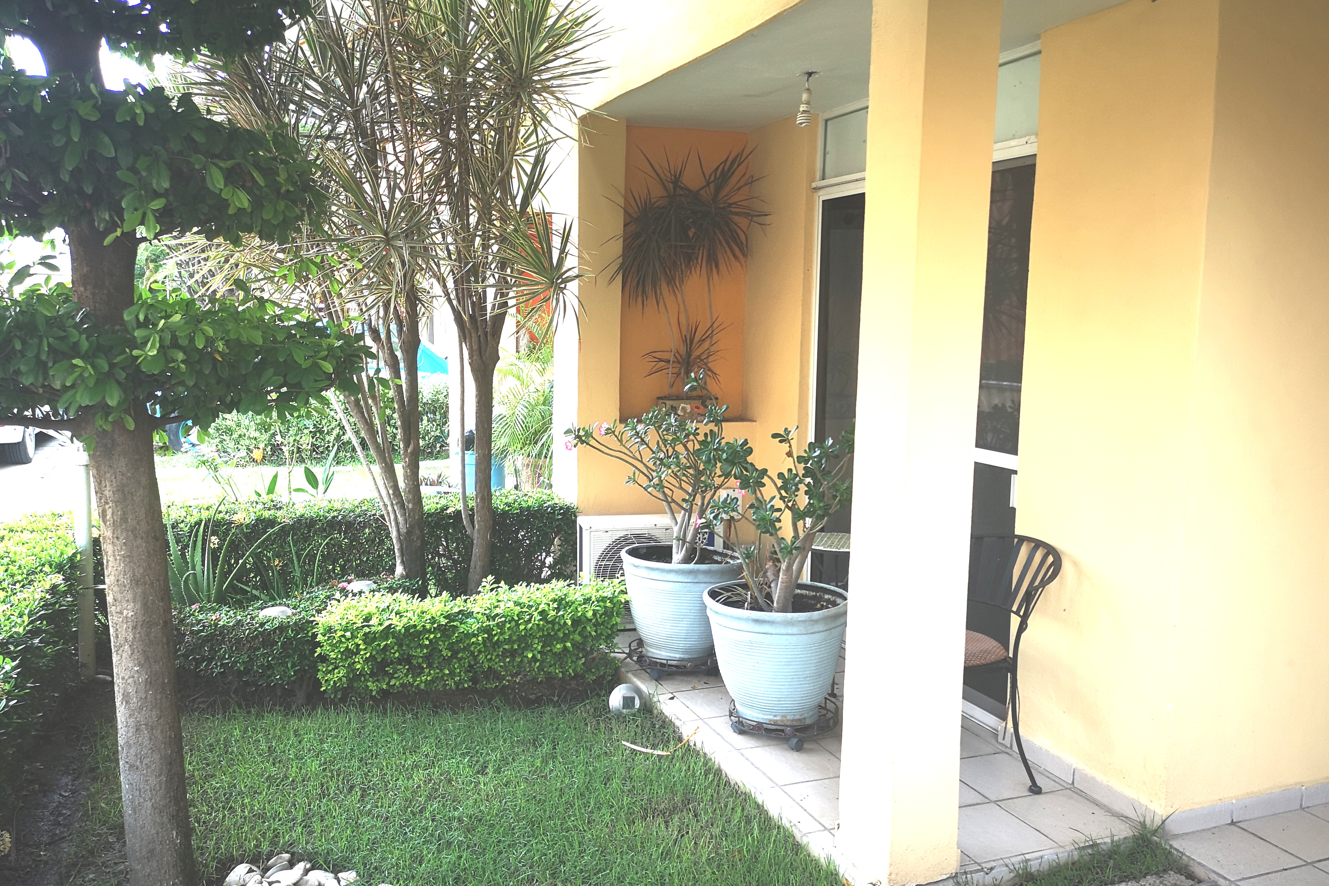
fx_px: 1071
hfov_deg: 63.7
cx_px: 666
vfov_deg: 45.0
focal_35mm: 29
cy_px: 445
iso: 50
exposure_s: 1/209
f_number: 1.8
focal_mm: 5.58
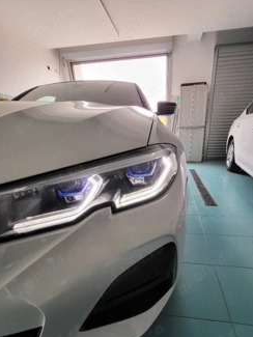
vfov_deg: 93.4
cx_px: 150
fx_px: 156
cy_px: 200
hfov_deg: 77.4
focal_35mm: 16
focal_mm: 1.74
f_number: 2.2
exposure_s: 1/50
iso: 125
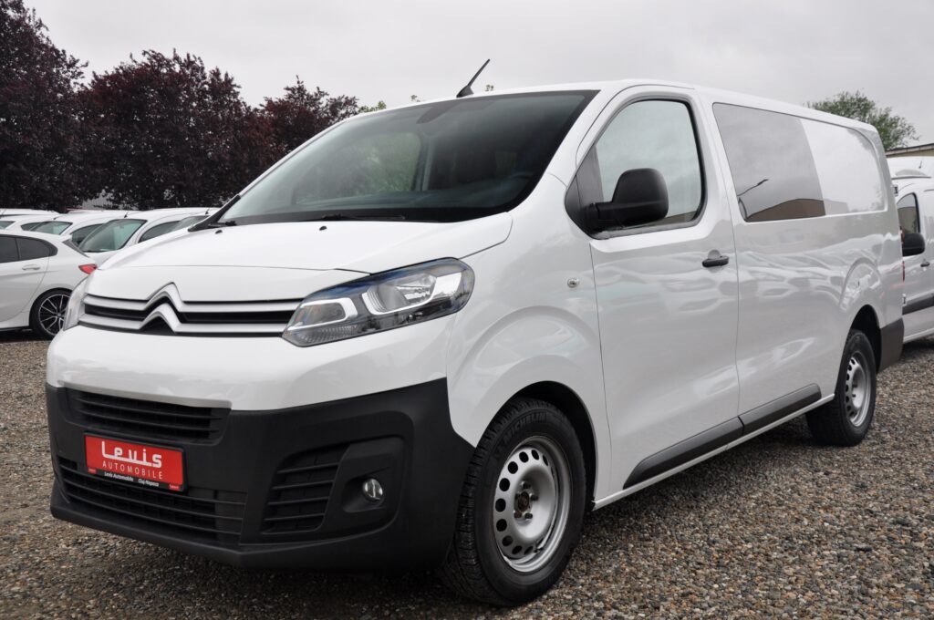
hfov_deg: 49.6
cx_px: 467
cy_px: 310
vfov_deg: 34.1
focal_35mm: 39
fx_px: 1011
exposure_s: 1/200
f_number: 7.1
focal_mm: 26
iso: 500
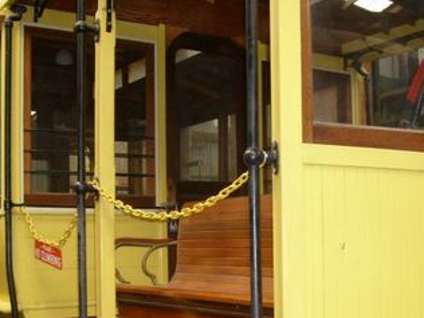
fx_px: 723
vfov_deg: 24.5
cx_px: 277
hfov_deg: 32.5
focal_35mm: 59
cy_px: 243
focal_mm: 5.8
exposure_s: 1/45
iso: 100
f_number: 2.8
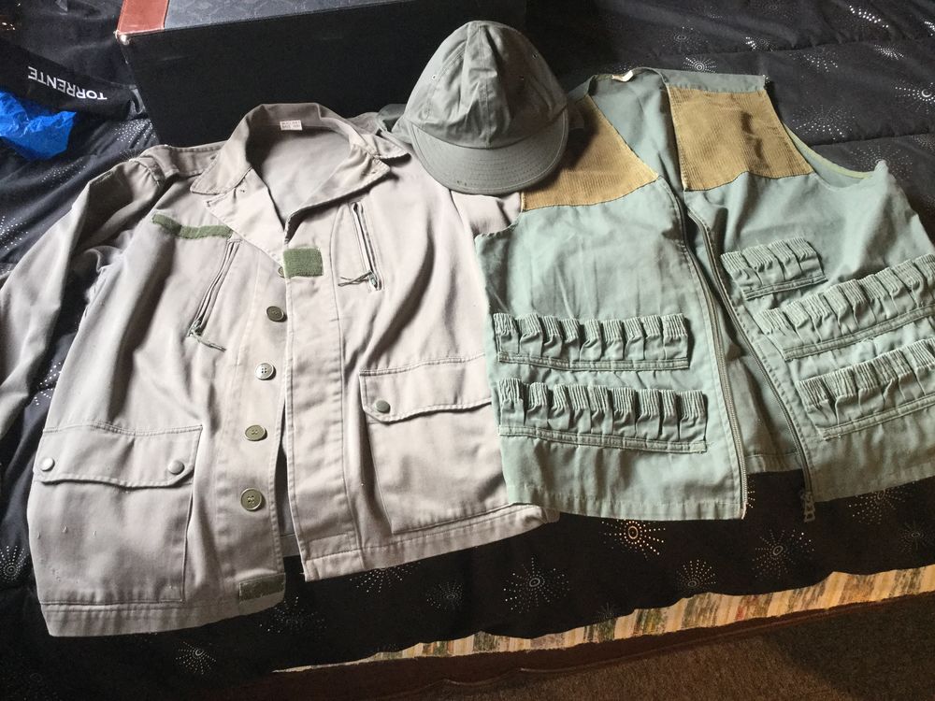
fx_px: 837
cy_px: 350
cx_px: 468
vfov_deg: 45.4
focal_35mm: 31
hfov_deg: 58.4
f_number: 2.4
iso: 50
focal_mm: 3.3
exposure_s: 1/33
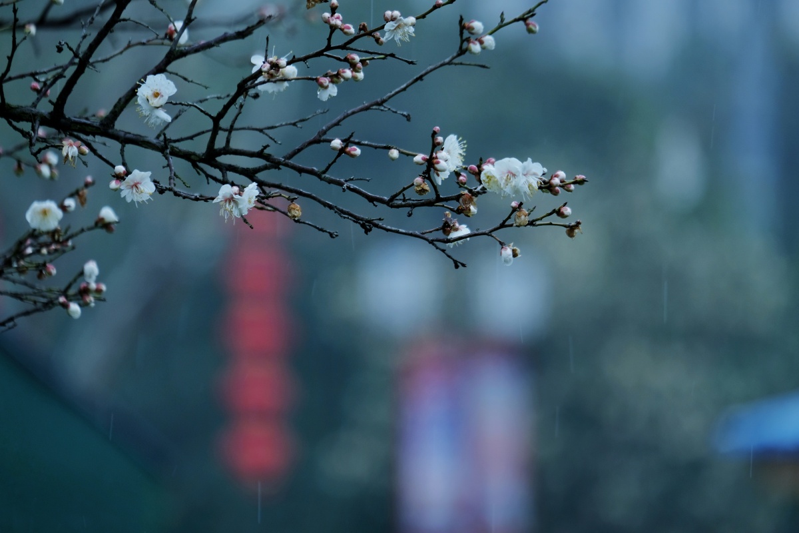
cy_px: 266
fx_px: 7656
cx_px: 400
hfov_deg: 6.0
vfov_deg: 4.0
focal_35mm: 345
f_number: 6.7
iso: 200
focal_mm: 230
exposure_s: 1/180
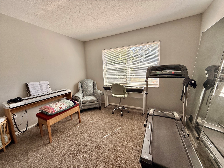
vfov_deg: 85.7
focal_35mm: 14
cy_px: 84
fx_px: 91
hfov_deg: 102.1
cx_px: 112
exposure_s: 1/179
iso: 50
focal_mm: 2.22
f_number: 2.2
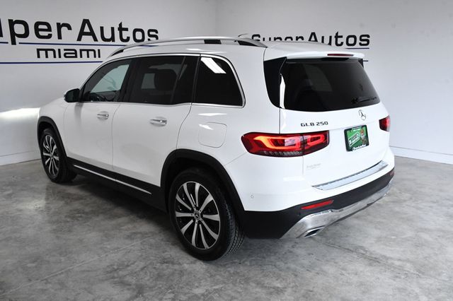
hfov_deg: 57.2
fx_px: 415
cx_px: 226
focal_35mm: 33
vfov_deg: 39.9
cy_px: 150
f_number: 11
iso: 2500
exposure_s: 1/500
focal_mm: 22
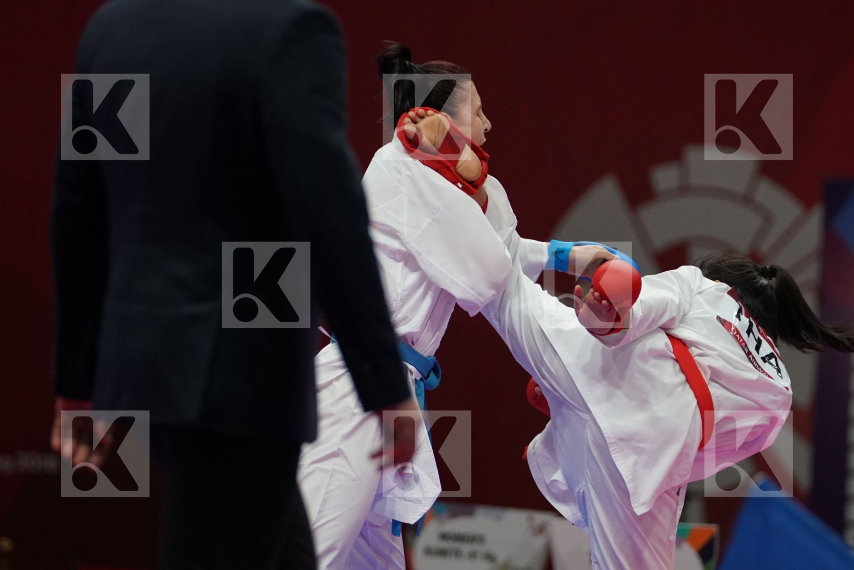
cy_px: 285
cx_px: 427
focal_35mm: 337
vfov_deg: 4.1
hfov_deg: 6.1
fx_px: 7994
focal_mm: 225
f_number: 4
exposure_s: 1/1000
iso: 2500
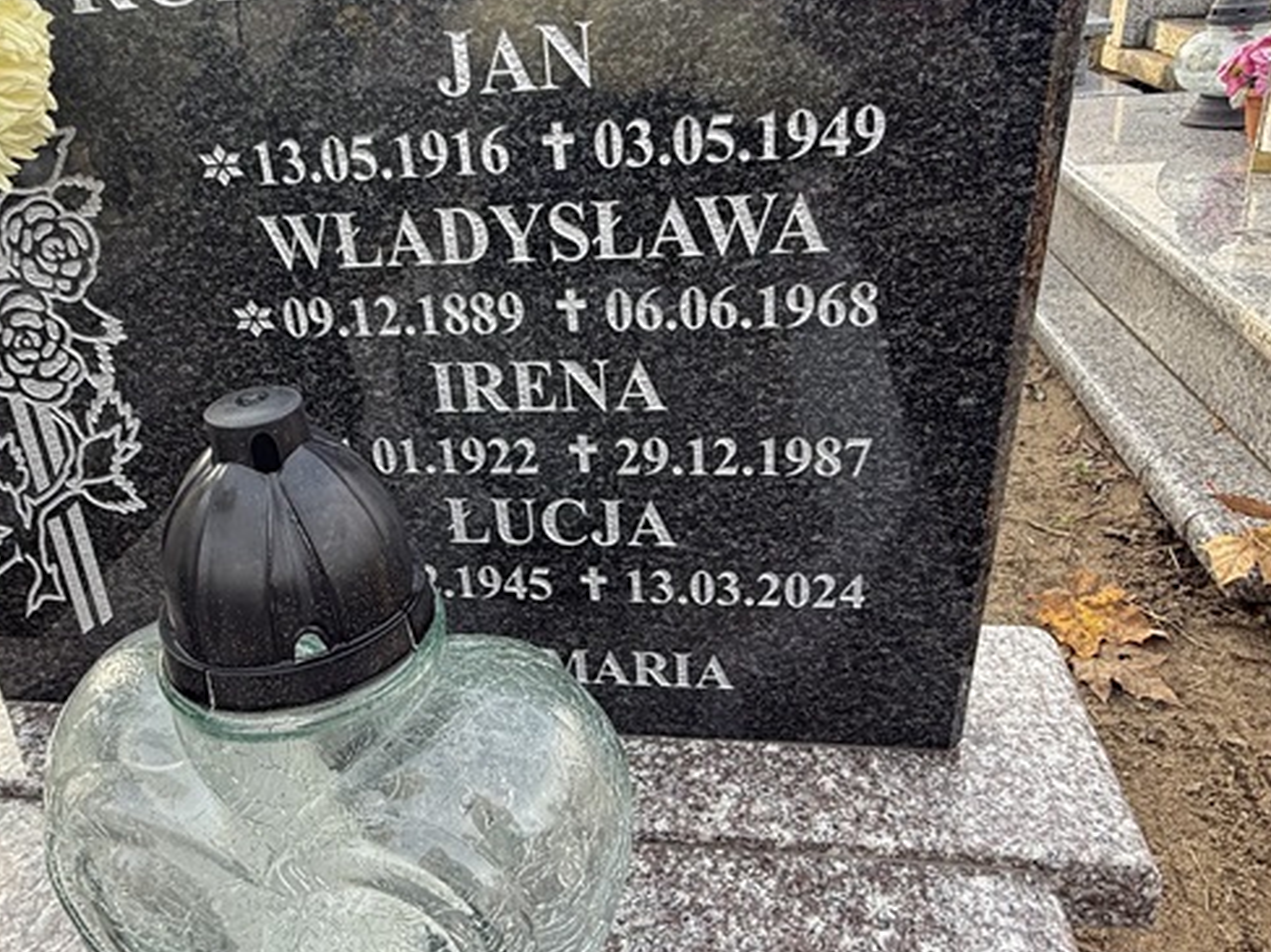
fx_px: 1065
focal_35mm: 29
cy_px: 407
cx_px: 566
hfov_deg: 61.5
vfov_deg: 48.1
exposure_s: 1/126
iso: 64
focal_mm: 2.22
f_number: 2.2
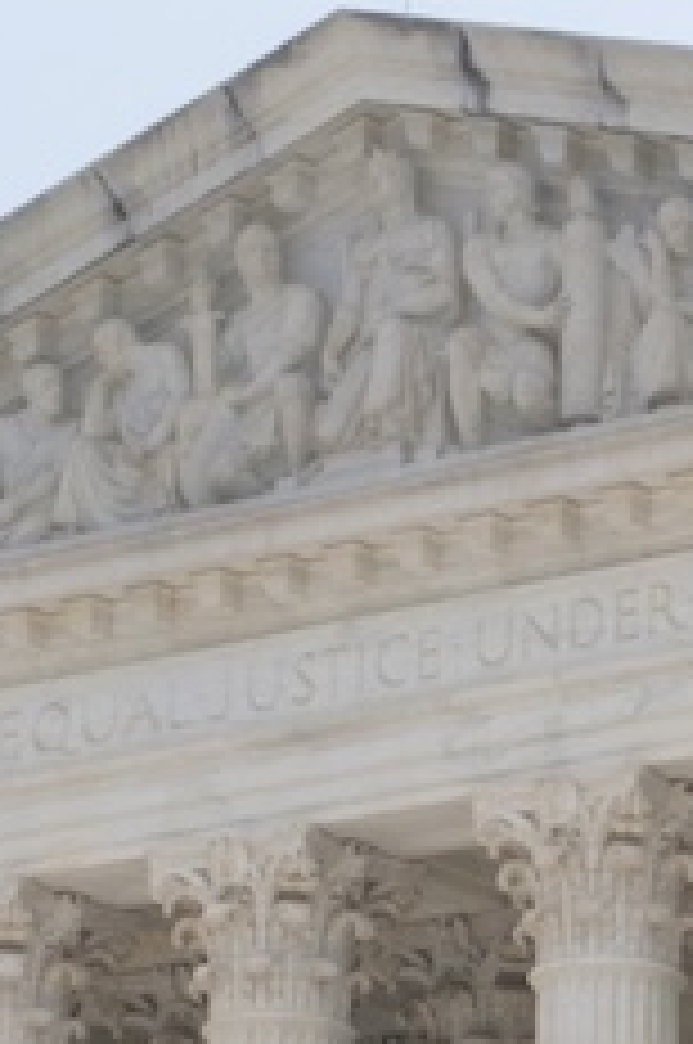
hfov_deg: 5.9
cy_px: 1148
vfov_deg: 9.0
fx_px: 6603
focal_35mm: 228
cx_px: 1012
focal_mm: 29
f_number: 16
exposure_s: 1/250
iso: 500
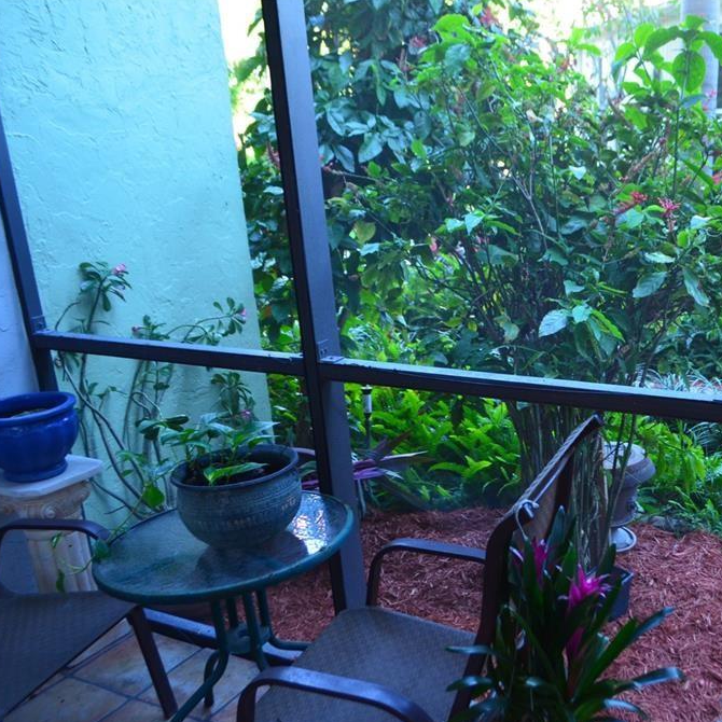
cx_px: 522
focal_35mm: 35
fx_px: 826
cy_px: 361
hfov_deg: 45.9
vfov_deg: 47.2
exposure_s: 1/60
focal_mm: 18
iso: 800
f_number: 4
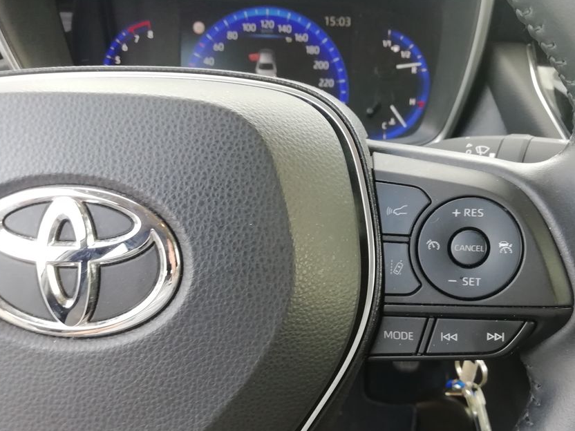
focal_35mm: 32
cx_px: 343
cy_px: 262
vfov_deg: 43.9
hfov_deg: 56.4
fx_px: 532
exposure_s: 1/50
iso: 80
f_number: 2.2
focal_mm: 3.21
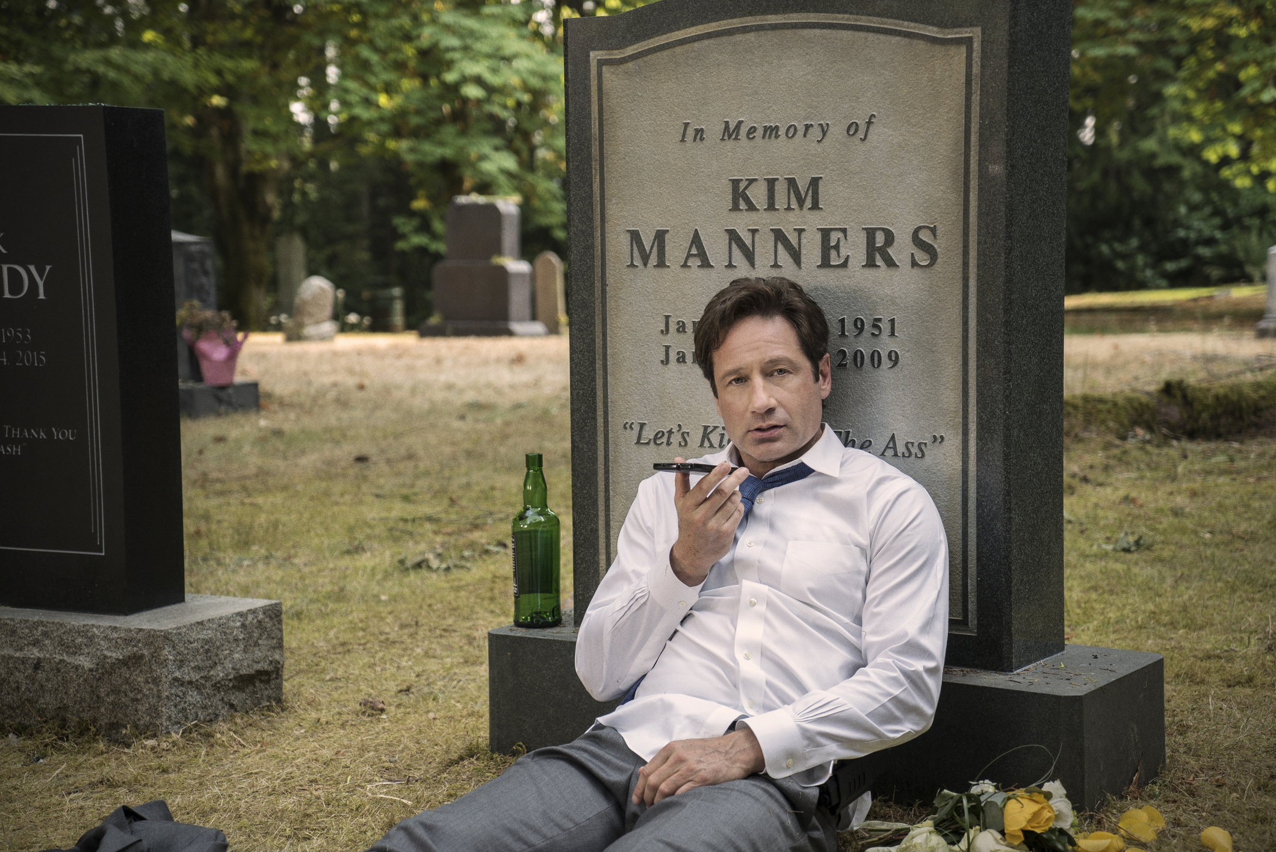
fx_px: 2482
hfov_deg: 28.8
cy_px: 426
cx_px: 638
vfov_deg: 19.5
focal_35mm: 70
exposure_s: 1/125
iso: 320
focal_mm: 70
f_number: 4.5
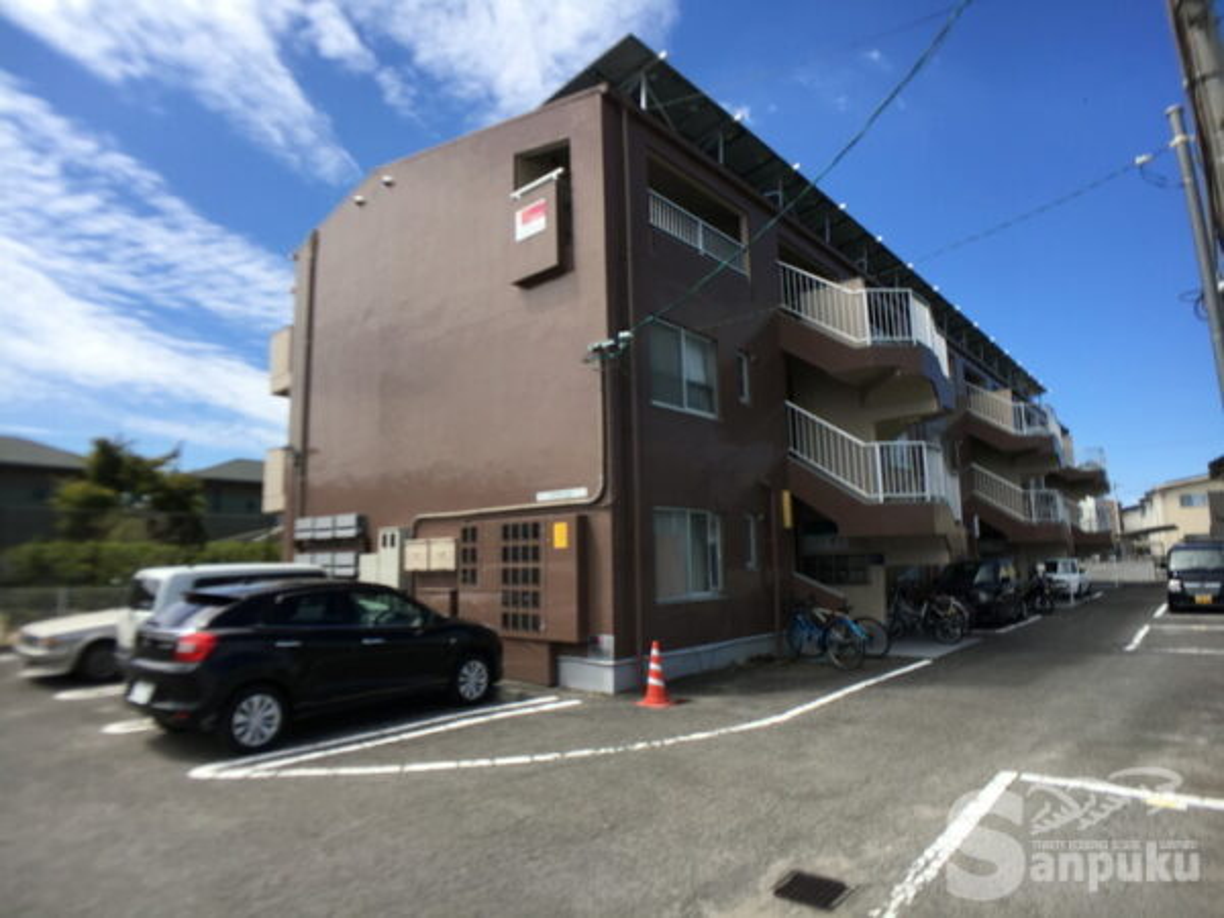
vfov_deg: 48.2
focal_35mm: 29
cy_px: 459
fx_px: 1025
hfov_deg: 61.7
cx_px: 612
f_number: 2.2
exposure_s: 1/1399
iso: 25
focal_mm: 4.15
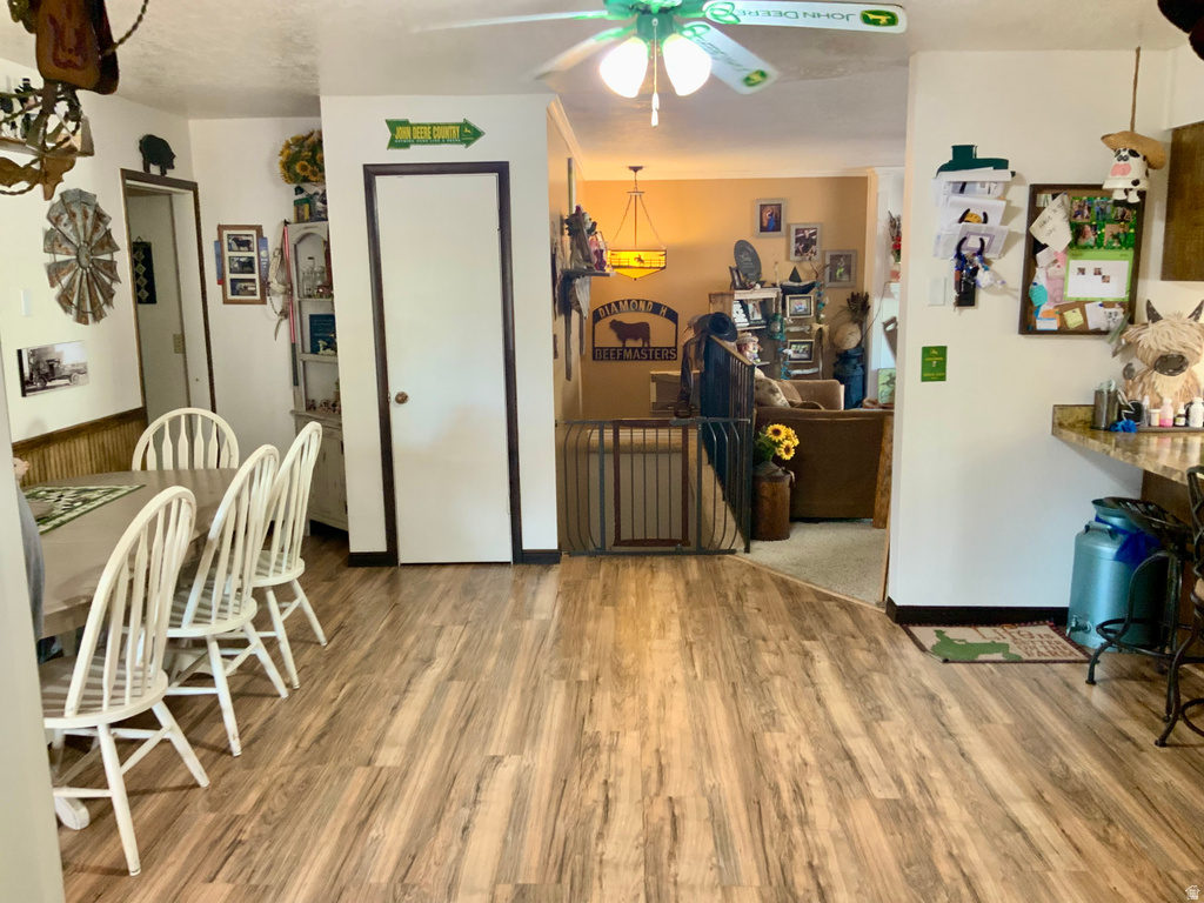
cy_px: 452
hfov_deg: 61.7
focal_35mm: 29
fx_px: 1009
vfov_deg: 48.2
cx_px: 602
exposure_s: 1/60
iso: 200
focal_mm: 3
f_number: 1.8
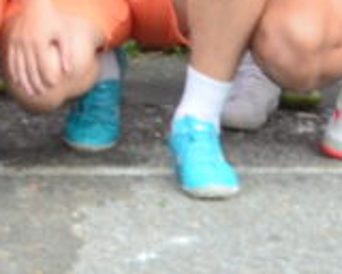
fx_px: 2996
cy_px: -622
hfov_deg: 6.2
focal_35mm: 296
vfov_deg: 4.9
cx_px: -504
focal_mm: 22
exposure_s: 1/125
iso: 100
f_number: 7.1
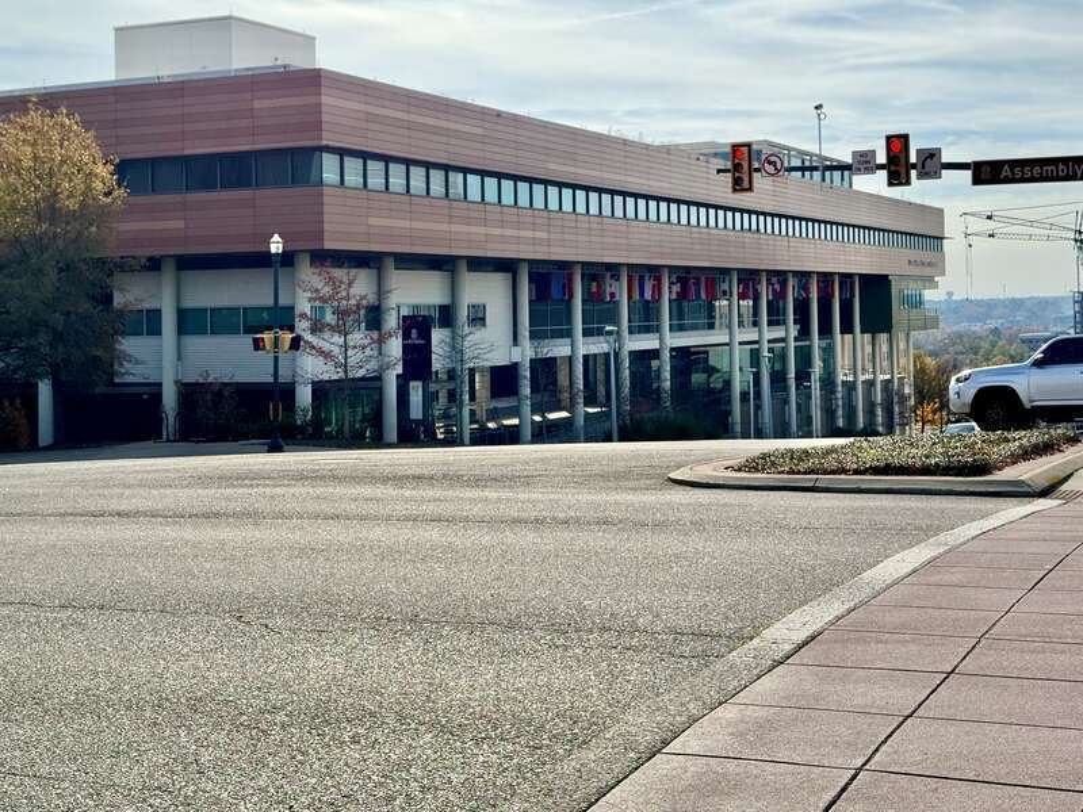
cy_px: 406
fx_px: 1502
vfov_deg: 30.3
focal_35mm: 48
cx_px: 542
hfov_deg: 39.7
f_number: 1.78
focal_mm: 6.86
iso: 80
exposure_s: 1/10526
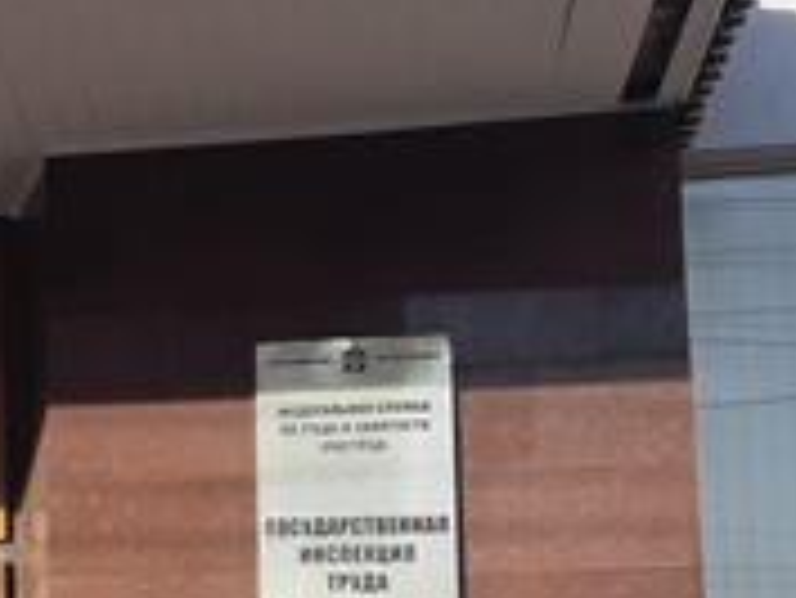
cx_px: -187
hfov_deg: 18.8
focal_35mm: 98
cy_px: 526
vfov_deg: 15.0
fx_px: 2255
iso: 40
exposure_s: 1/1131
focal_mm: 3.93
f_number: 1.7
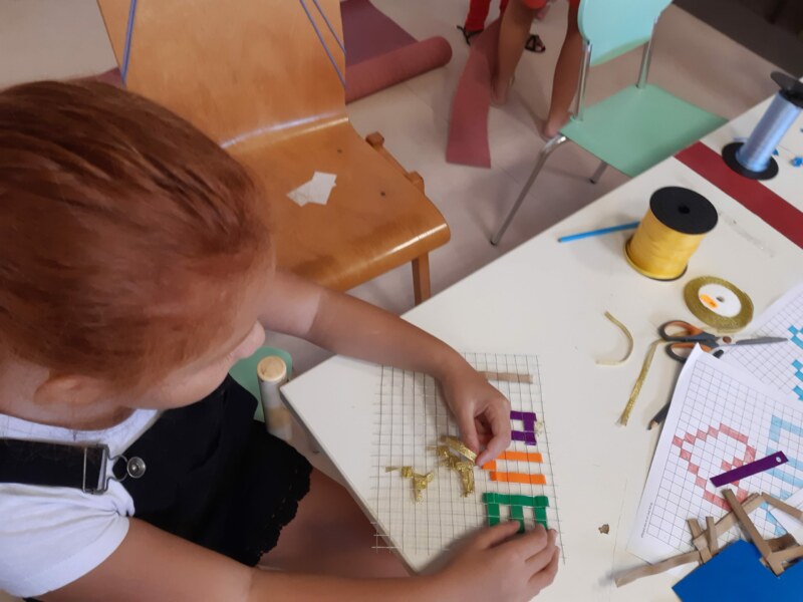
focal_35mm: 26
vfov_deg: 53.1
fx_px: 603
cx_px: 402
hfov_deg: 67.3
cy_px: 301
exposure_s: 1/50
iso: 125
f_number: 1.7
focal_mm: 3.92
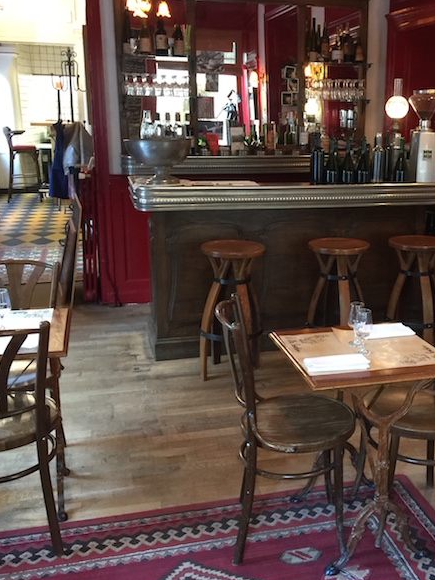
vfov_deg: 46.8
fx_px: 670
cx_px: 297
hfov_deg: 35.5
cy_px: 270
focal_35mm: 40
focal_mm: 4.15
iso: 125
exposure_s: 1/10
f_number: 2.2
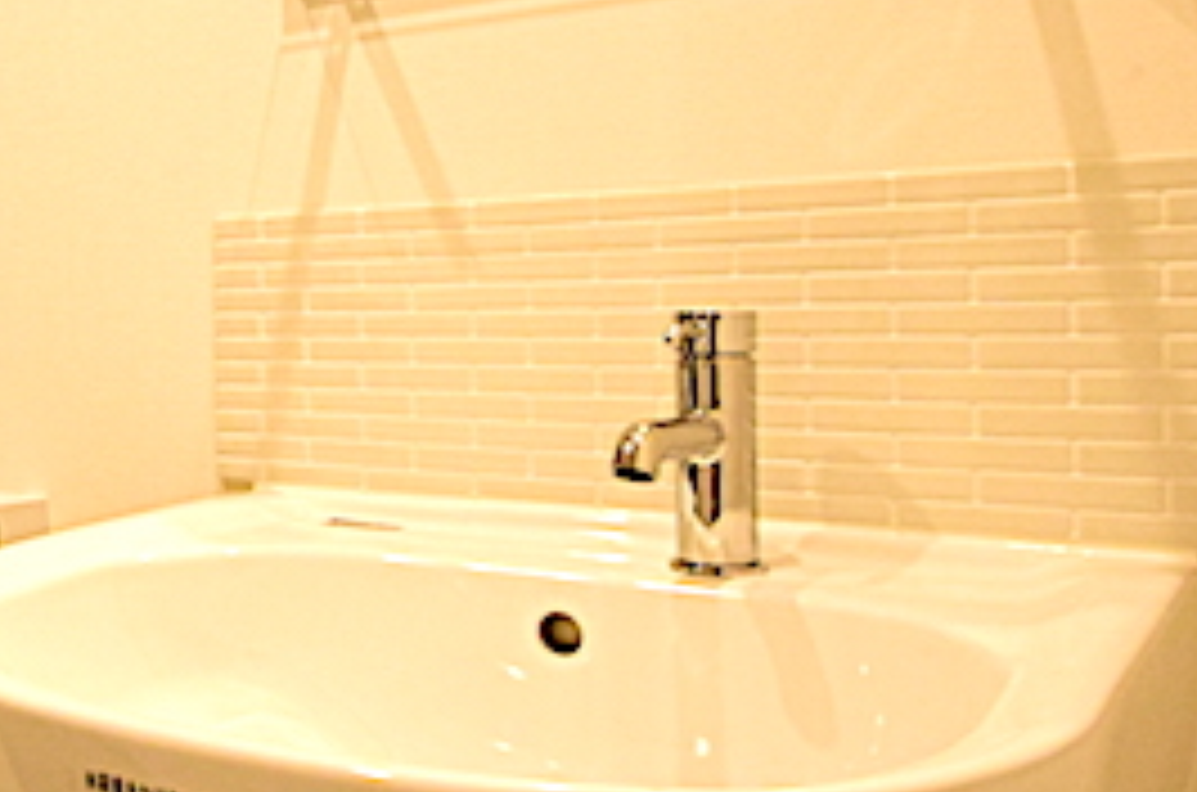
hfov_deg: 39.0
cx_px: 72
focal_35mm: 46
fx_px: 1532
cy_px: 297
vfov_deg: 28.9
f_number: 6.3
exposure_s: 1/160
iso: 3200
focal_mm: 13
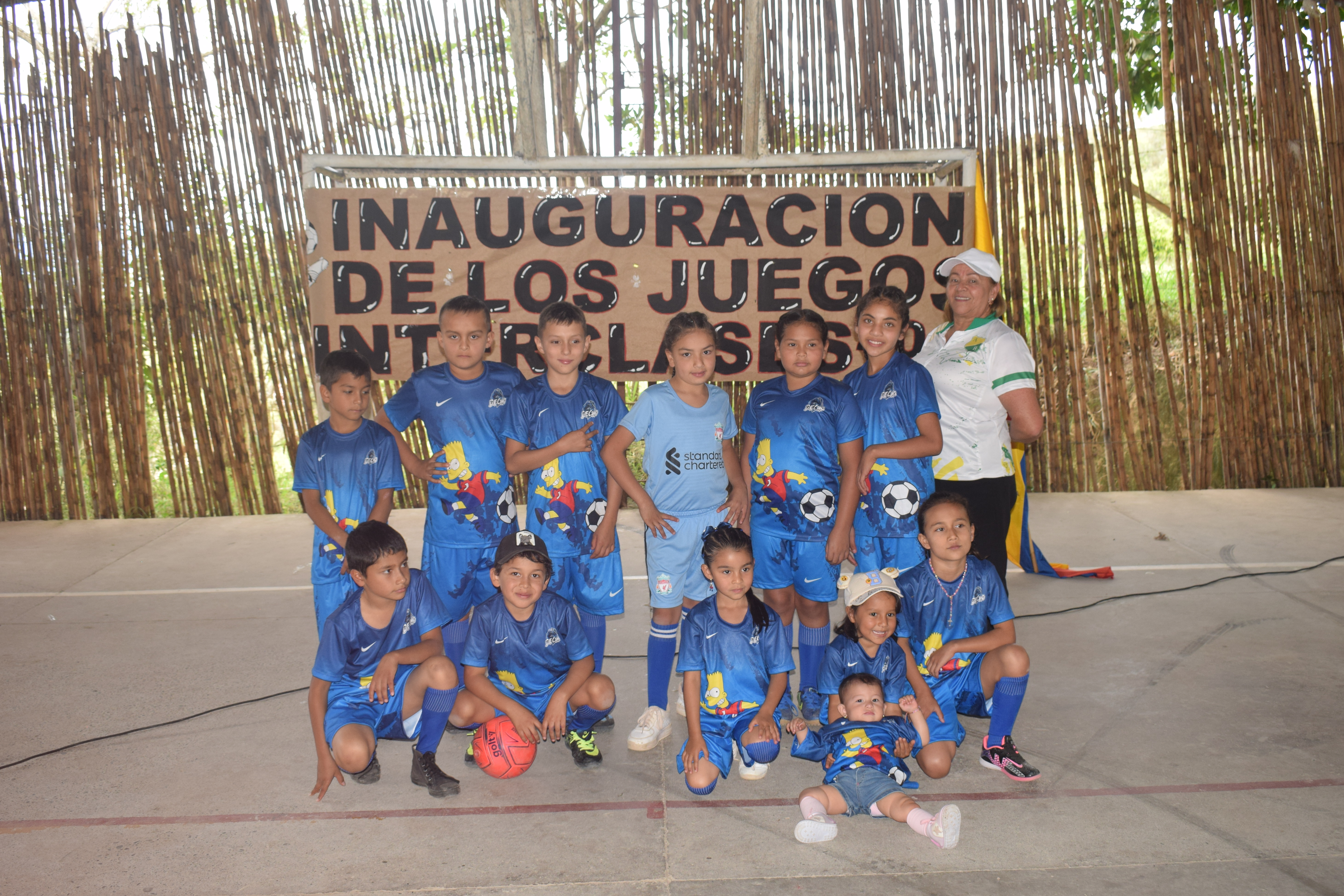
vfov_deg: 35.9
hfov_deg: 51.9
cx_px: 680
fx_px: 1381
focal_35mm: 37
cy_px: 448
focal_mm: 24
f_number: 5.6
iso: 400
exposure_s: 1/125
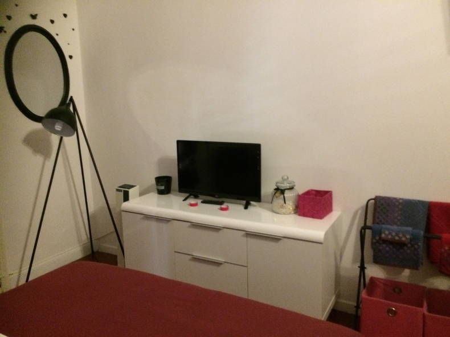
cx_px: 225
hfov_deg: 61.7
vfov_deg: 48.2
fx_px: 377
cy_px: 168
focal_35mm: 29
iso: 500
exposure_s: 1/17
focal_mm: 4.15
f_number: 2.2
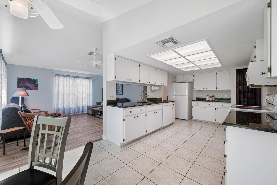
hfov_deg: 104.2
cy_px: 92
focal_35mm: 14
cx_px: 138
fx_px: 108
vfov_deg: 81.2
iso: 250
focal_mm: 14
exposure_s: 1/25
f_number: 9
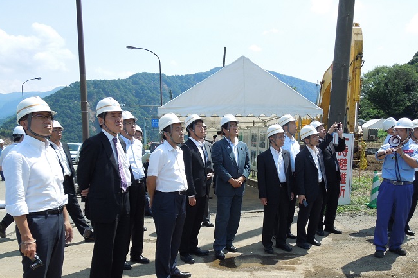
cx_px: 243
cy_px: 190
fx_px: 371
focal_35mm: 32
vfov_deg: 40.5
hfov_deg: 58.4
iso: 100
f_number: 6.6
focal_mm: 4.5
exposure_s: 1/200
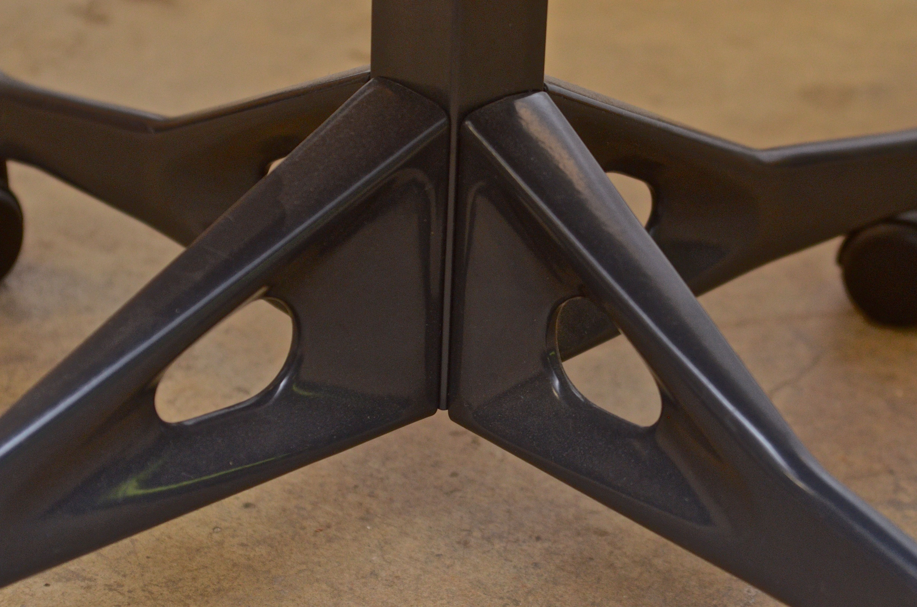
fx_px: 2669
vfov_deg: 13.0
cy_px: 304
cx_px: 458
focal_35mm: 105
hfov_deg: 19.5
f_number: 4.5
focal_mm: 70
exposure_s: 1/125
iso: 800
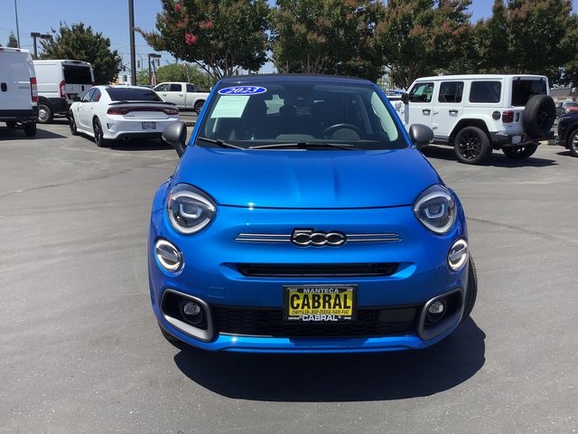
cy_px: 217
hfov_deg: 58.4
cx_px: 289
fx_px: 518
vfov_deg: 45.4
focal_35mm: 31
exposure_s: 1/831
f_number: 2.4
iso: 25
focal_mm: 3.3
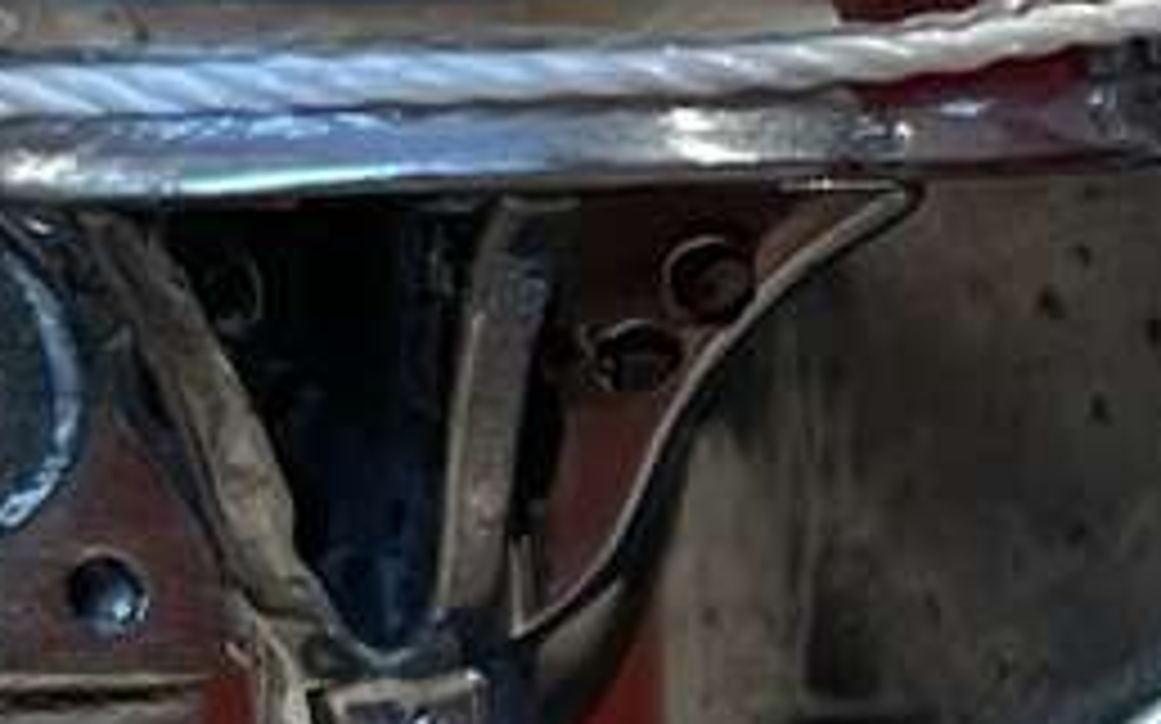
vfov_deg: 6.0
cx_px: 2380
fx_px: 6768
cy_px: 1246
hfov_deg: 9.2
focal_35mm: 214
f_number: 1.6
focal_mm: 4.2
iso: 125
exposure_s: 1/50
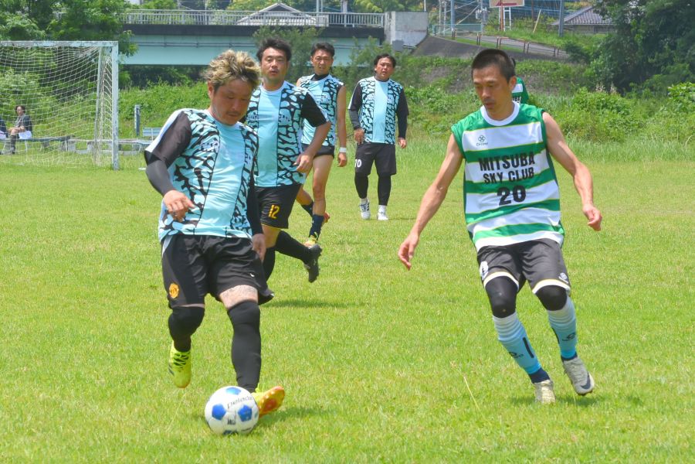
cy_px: 232
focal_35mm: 150
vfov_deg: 9.1
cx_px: 348
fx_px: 2896
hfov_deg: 13.7
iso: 400
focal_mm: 100
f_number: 11
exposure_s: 1/640
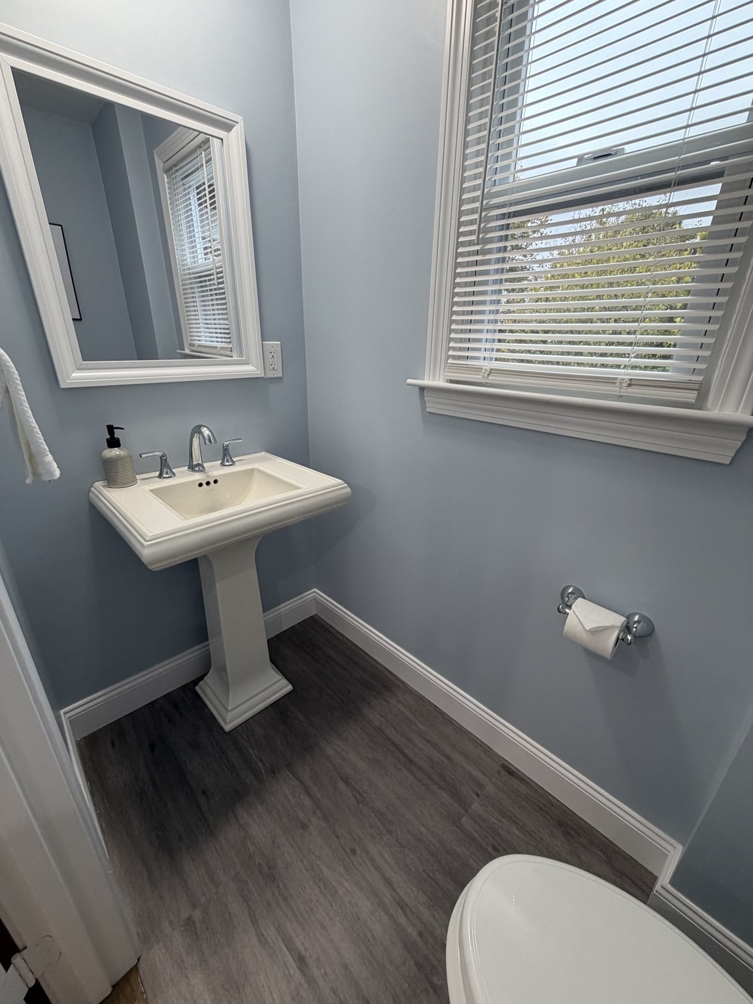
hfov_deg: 85.7
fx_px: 406
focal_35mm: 14
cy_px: 502
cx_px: 376
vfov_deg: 102.1
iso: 125
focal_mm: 2.22
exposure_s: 1/120
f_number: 2.2
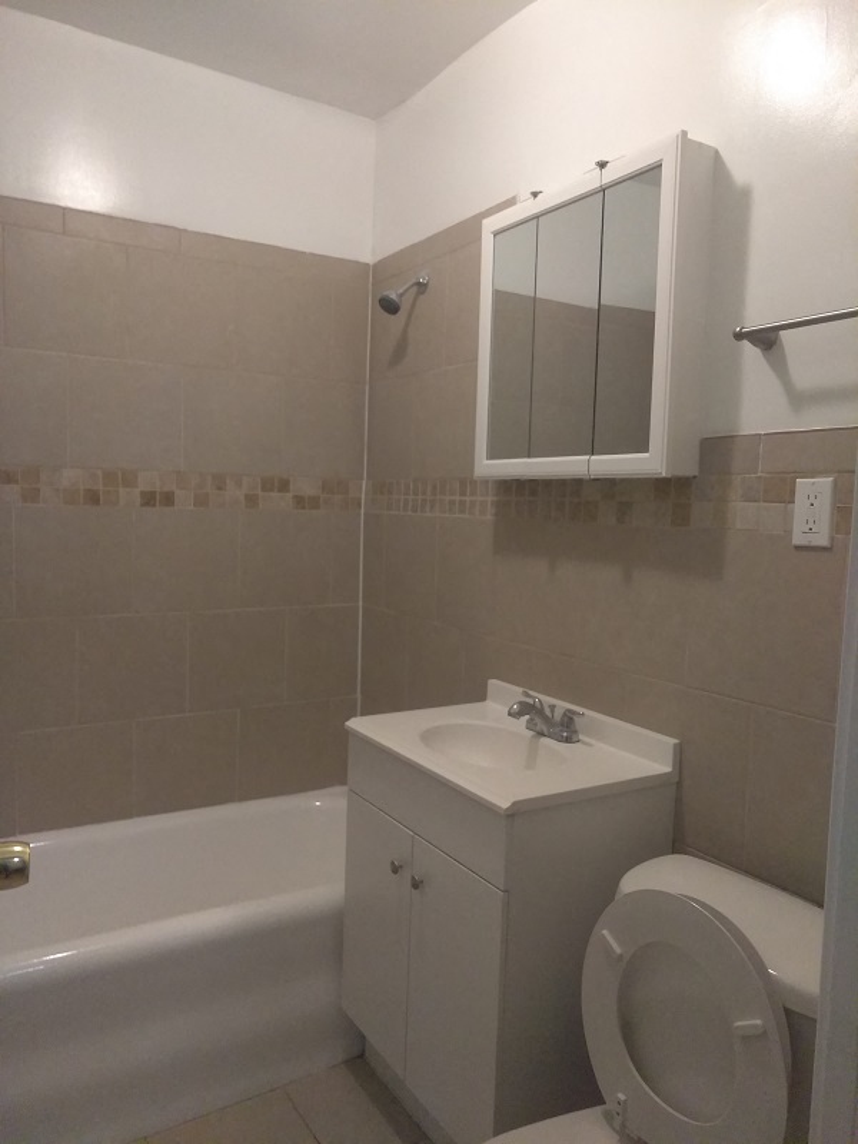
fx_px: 661
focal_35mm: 20
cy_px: 572
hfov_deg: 66.0
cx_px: 429
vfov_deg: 81.7
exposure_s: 1/30
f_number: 2.2
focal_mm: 3.46
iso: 769
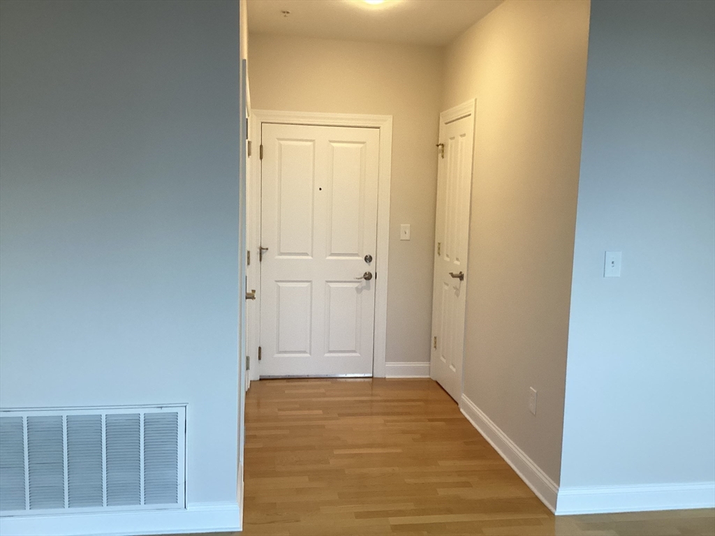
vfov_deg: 45.4
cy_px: 268
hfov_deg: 58.4
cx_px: 358
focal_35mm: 31
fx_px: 640
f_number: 2.4
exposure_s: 1/60
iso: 160
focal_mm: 3.3
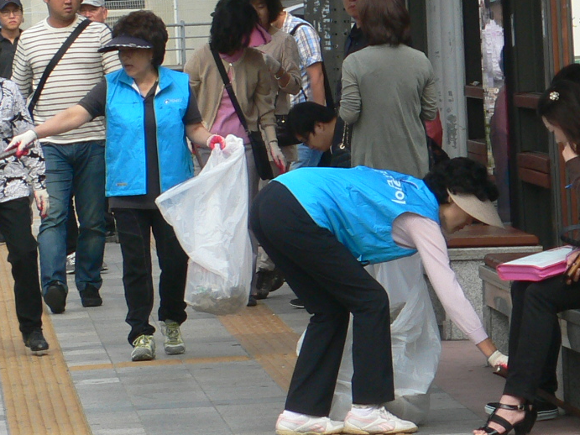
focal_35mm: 354
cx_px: 340
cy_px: 186
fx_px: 5930
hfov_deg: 5.6
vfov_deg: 4.2
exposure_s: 1/250
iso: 80
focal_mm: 25.2
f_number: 4.9
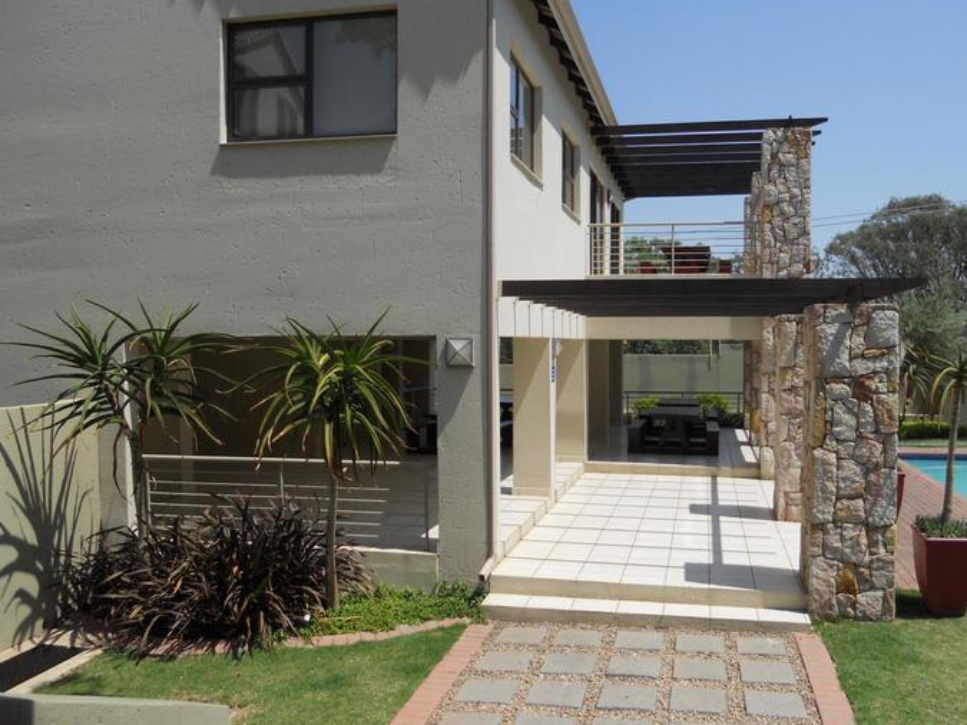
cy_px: 373
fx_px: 894
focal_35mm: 32
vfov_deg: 44.1
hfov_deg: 56.5
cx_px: 562
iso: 80
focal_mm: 4.9
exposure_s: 1/1250
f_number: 3.2
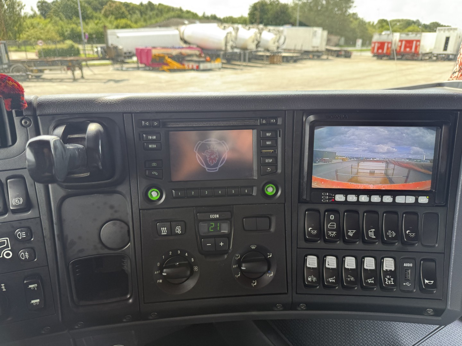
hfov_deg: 71.6
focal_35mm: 24
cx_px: 231
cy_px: 173
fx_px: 320
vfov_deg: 56.8
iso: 50
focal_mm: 6.76
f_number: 1.78
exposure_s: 1/122
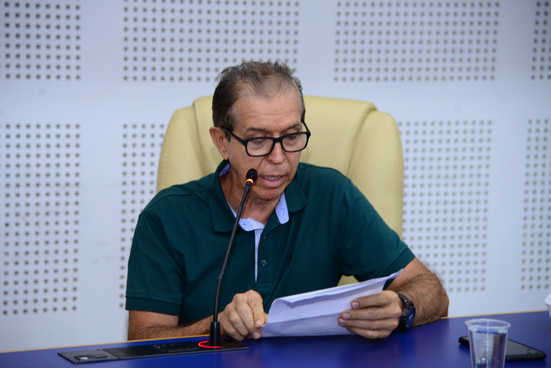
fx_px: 1715
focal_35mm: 112
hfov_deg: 18.3
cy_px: 184
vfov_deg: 12.2
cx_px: 276
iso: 2000
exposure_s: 1/80
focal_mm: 112
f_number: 4
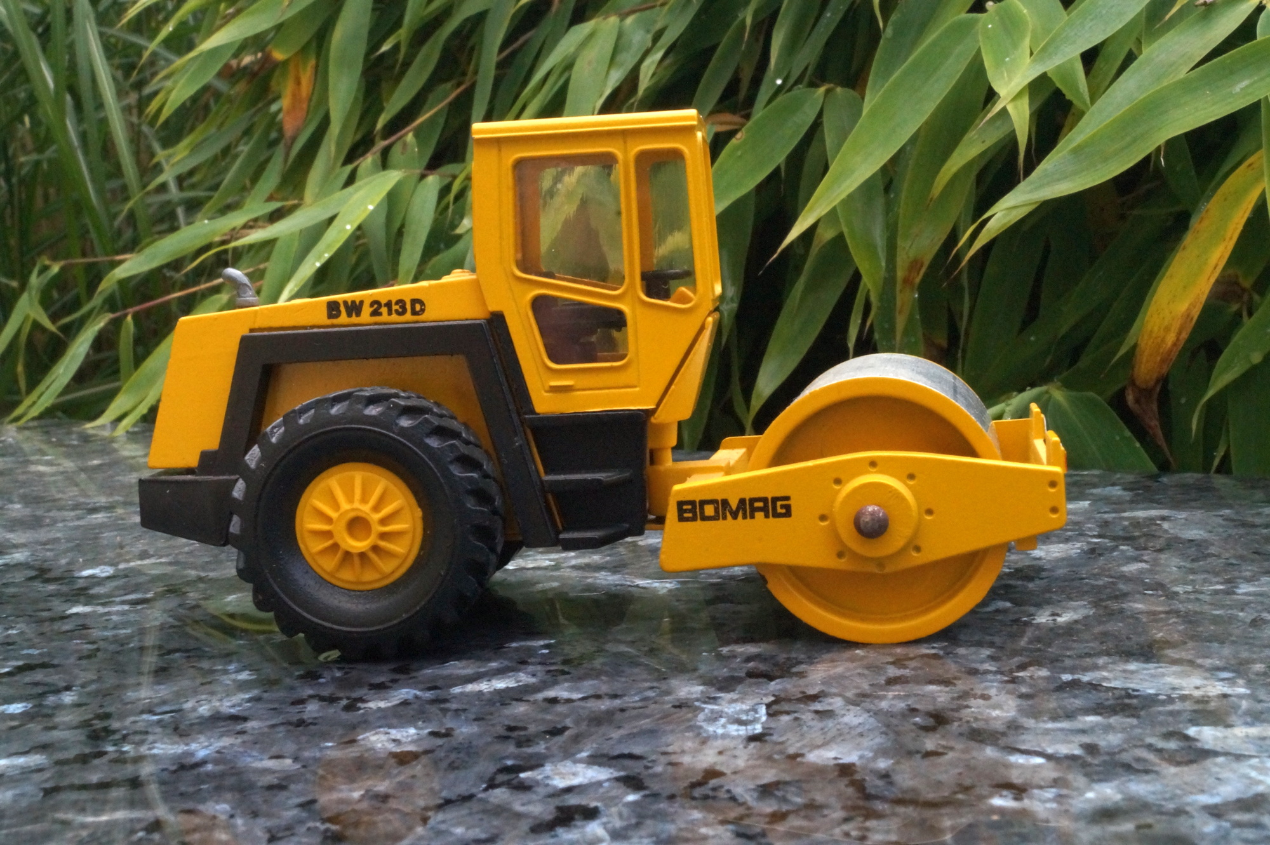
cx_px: 635
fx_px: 1587
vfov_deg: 29.8
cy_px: 422
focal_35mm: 45
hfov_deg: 43.6
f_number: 29
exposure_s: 1/60
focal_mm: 30
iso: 2000
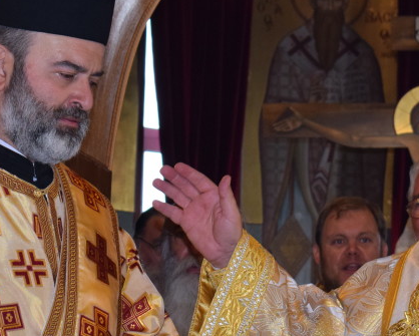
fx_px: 1626
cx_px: 278
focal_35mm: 131
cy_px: 193
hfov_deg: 14.7
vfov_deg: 11.8
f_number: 5
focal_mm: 38
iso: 800
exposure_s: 1/100
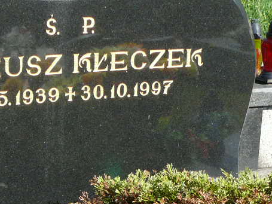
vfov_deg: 11.4
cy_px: 325
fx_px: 966
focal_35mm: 123
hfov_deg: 15.9
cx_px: 38
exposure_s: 1/250
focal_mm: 7.4
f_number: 5.6
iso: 100
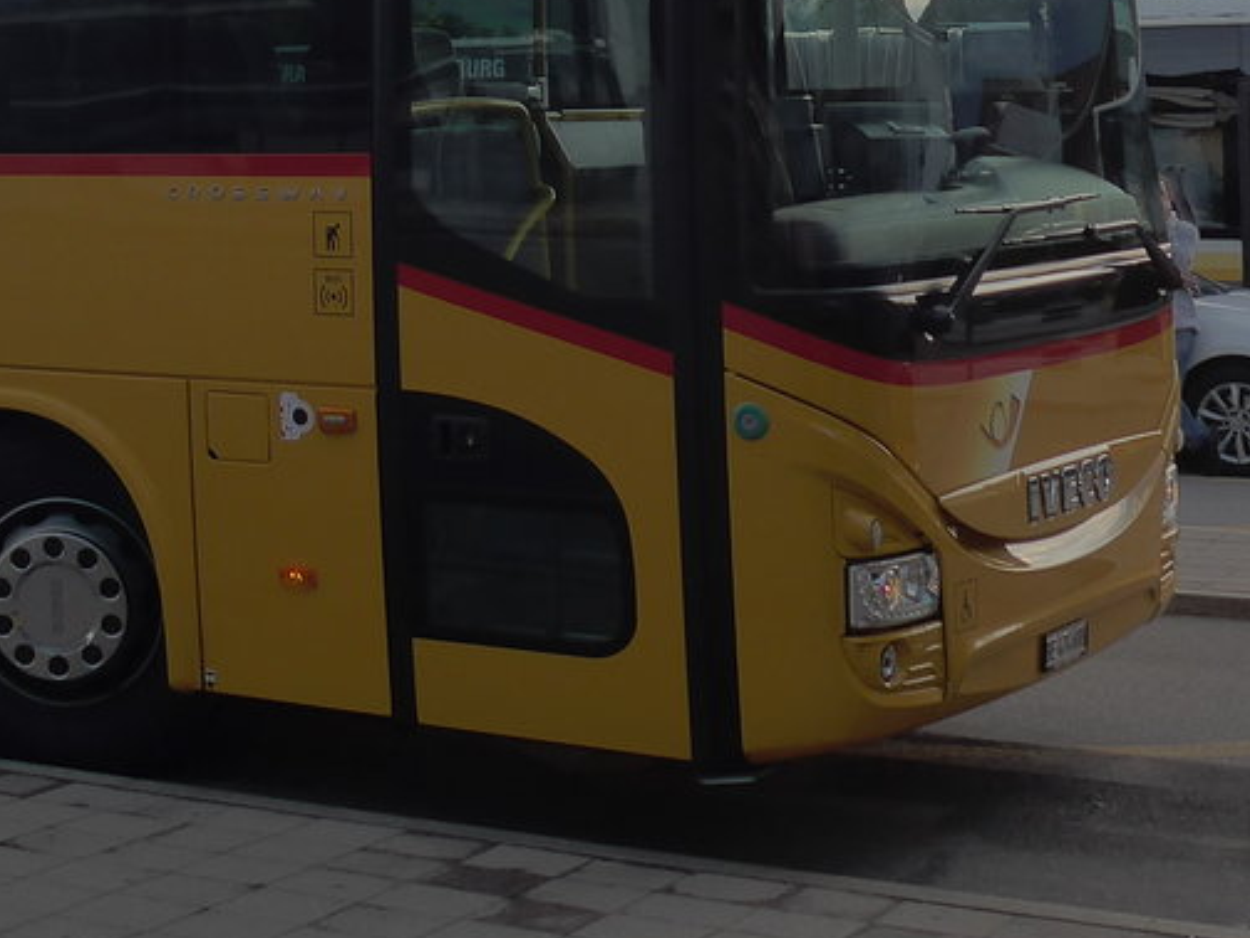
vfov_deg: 17.6
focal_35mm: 81
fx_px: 2925
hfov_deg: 23.0
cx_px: -30
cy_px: -92
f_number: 3.5
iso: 160
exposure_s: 1/640
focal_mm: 7
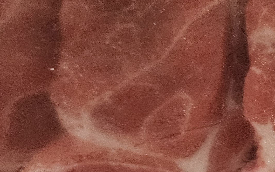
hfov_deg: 20.9
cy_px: 157
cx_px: 339
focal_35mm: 92
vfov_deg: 14.1
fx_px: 689
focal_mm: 5.4
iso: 640
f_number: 1.8
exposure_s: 1/120
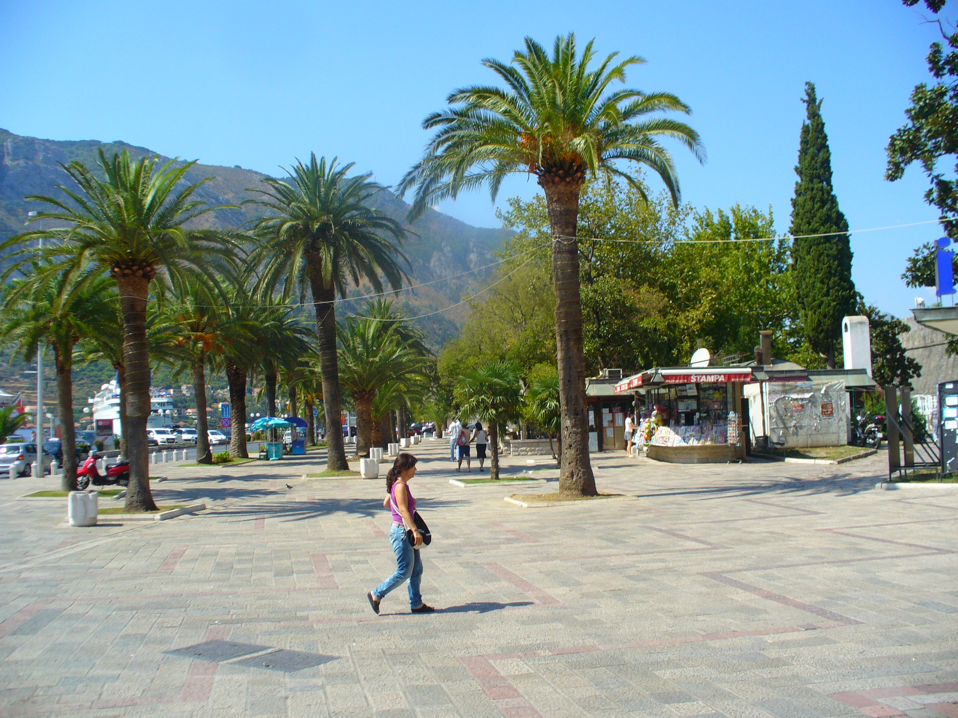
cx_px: 479
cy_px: 359
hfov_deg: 50.1
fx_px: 1024
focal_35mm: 37
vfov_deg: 38.7
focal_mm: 6.1
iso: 80
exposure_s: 1/250
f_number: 5.6
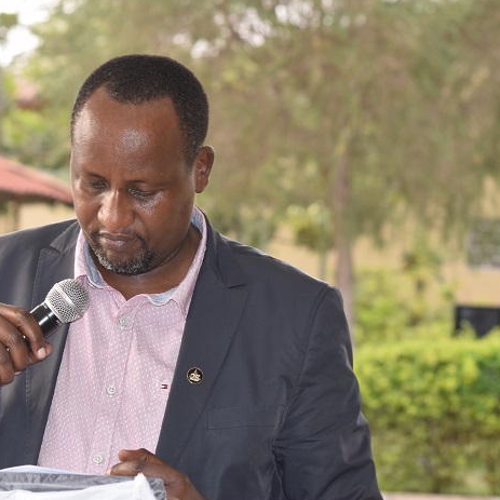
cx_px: 125
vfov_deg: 11.1
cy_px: 249
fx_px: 2582
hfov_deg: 11.0
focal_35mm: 158
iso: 400
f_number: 5.6
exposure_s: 1/125
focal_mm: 82
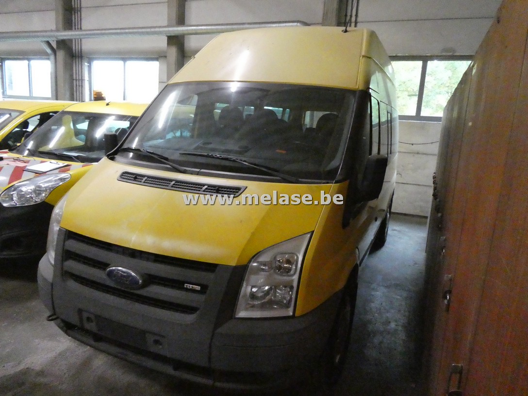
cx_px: 264
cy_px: 198
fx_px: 366
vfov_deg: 56.8
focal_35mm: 24
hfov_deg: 71.6
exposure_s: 1/80
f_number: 3.3
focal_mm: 4.3
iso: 3200
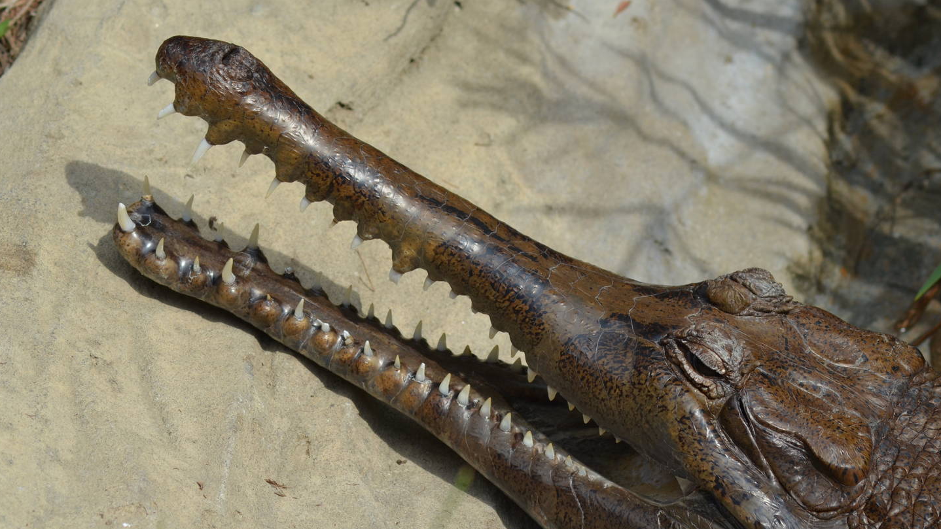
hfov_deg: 11.2
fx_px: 4791
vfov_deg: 6.3
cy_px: 283
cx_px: 494
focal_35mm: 192
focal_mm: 110
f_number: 6.3
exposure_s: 1/640
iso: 200
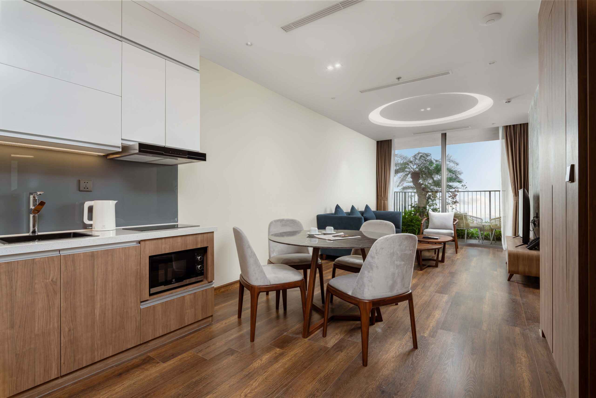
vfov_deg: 70.4
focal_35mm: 17
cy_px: 199
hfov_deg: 93.3
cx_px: 298
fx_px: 281
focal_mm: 17
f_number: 11
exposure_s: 1/40
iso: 125
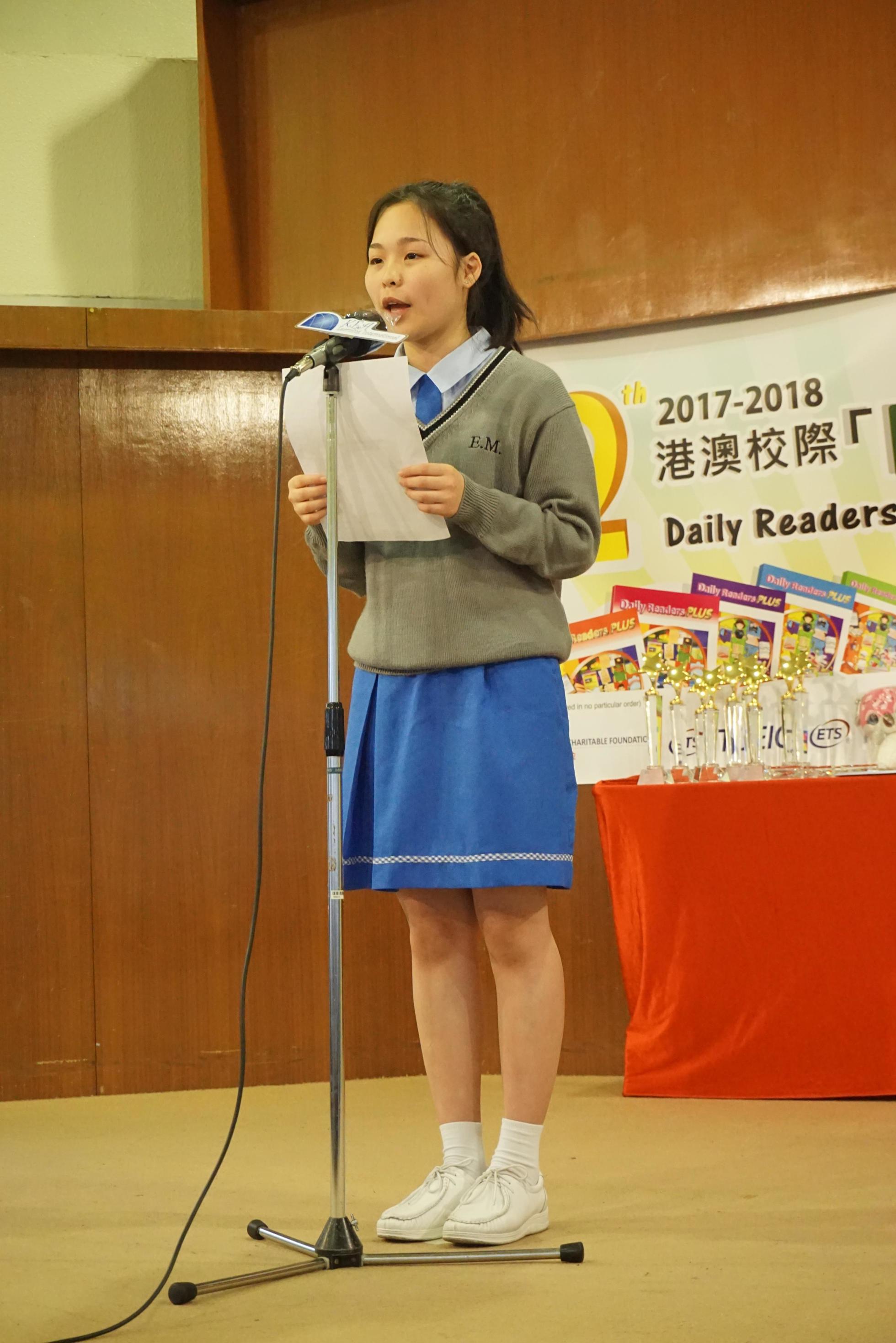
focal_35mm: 69
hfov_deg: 19.7
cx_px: 448
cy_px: 672
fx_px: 2576
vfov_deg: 29.2
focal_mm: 46
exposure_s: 1/80
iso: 3200
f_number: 5.6
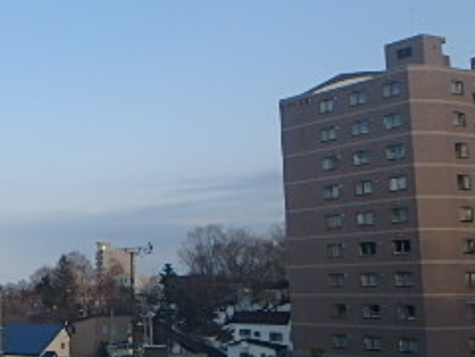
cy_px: 226
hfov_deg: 28.6
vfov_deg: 26.0
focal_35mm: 56
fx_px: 768
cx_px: -131
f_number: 3.5
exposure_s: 1/800
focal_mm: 3.7
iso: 125
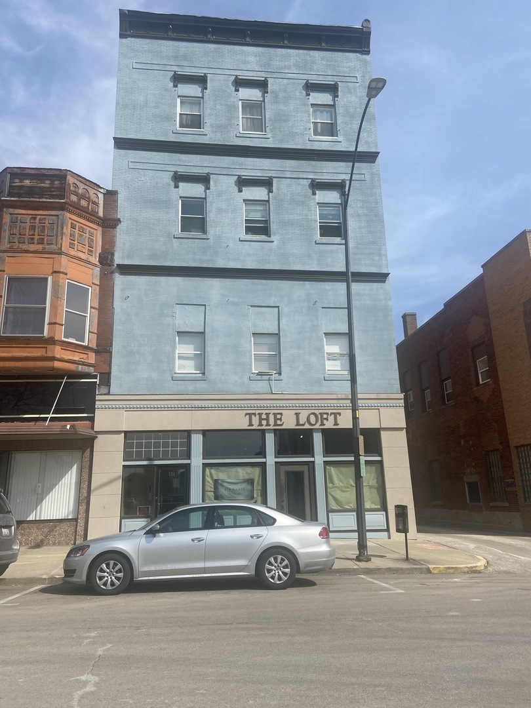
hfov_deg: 53.1
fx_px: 532
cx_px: 266
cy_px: 354
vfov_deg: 67.3
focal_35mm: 26
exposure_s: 1/3497
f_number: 1.8
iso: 32
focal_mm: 4.25
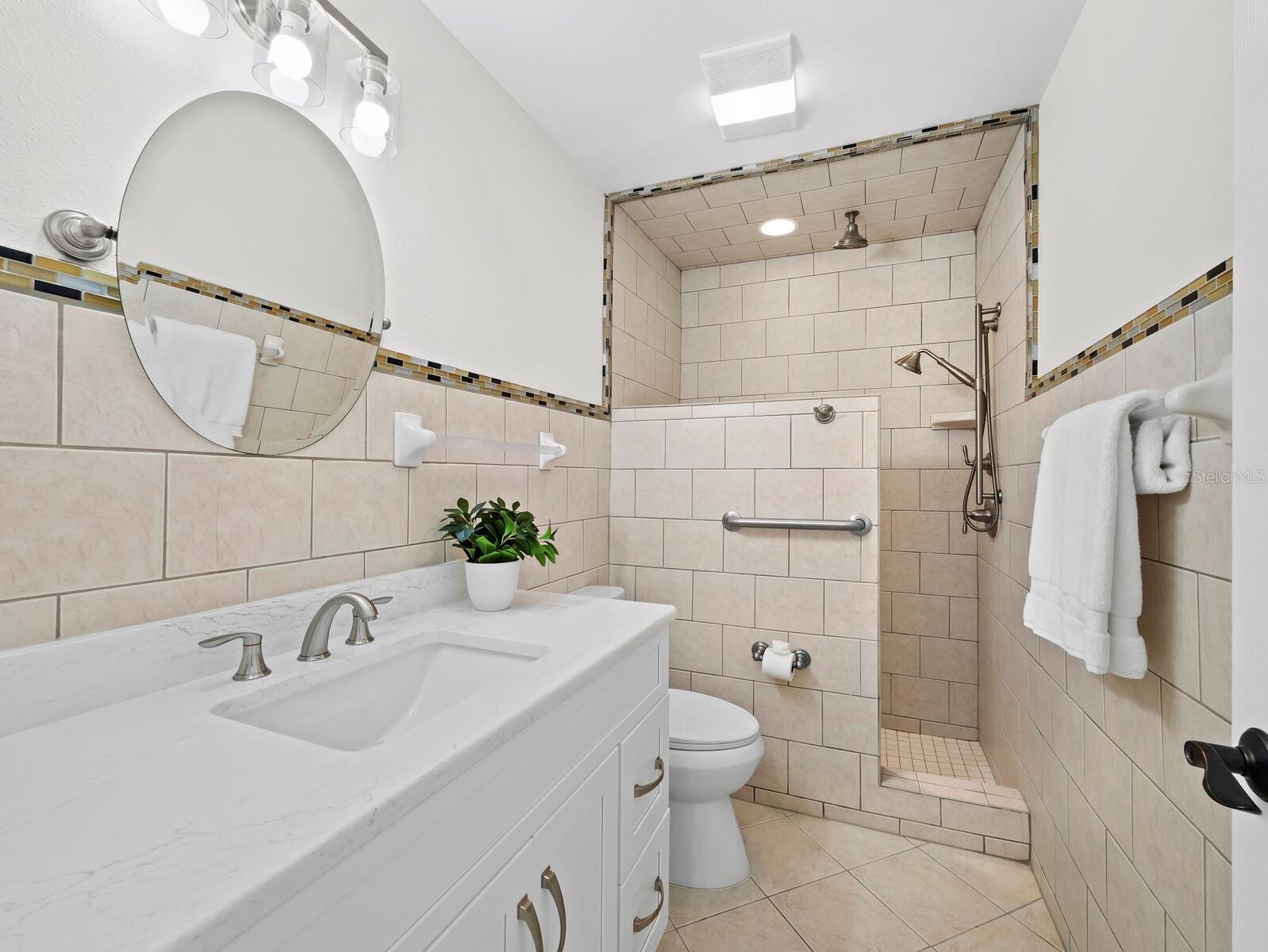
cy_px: 476
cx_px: 634
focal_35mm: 14
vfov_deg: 85.7
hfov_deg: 102.0
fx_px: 513
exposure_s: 1/4
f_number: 11
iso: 320
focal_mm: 7
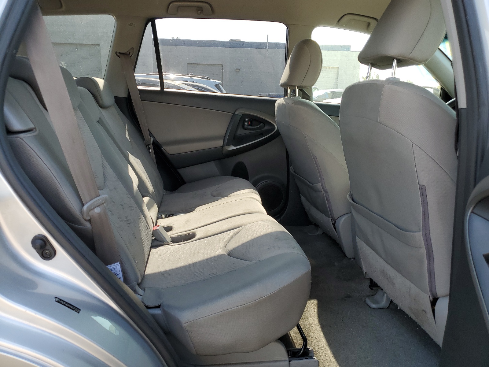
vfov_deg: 53.1
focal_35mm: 26
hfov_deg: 67.3
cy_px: 184
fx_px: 367
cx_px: 244
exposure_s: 1/333
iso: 50
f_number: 1.5
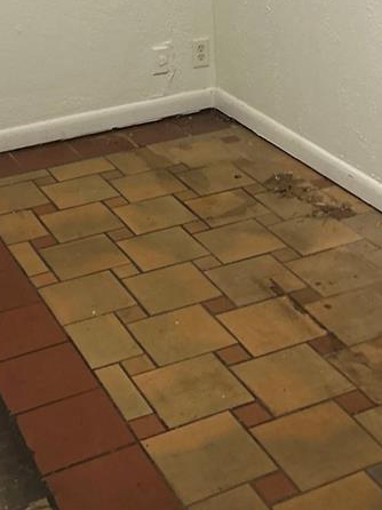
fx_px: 1031
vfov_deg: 25.0
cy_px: -105
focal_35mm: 70
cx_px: 176
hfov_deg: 21.0
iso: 160
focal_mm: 5.7
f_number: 1.5
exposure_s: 1/60
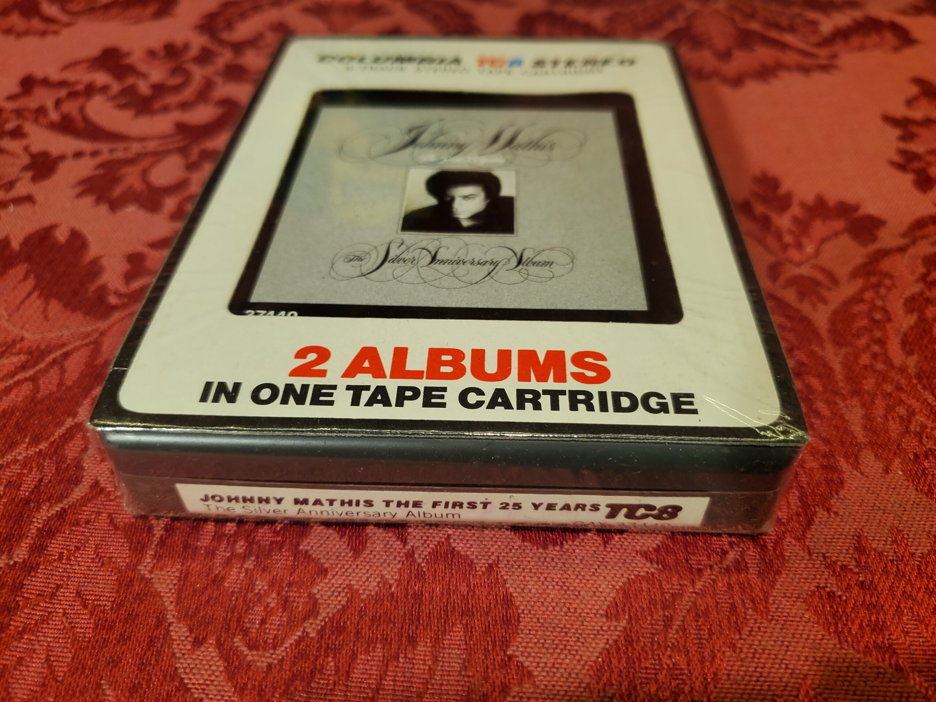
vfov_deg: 53.1
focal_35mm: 26
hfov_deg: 67.3
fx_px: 703
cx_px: 468
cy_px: 351
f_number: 1.5
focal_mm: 4.3
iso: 50
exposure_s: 1/161
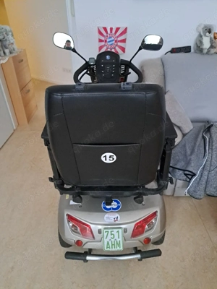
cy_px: 144
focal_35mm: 24
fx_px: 201
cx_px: 108
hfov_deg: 56.8
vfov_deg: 71.6
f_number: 1.8
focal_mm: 5.23
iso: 772
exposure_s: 1/25
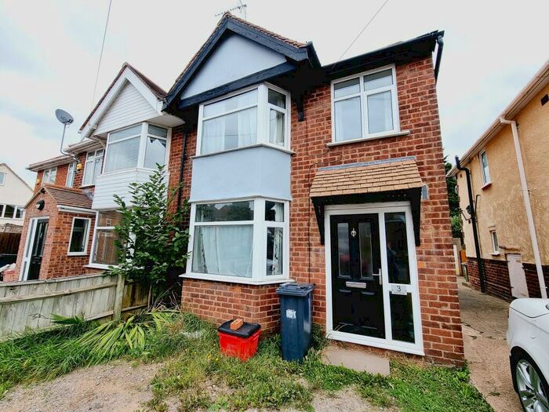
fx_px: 206
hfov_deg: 106.2
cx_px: 274
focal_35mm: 13
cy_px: 206
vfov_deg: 89.9
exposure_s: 1/1264
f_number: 2.2
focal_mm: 2.2
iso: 50
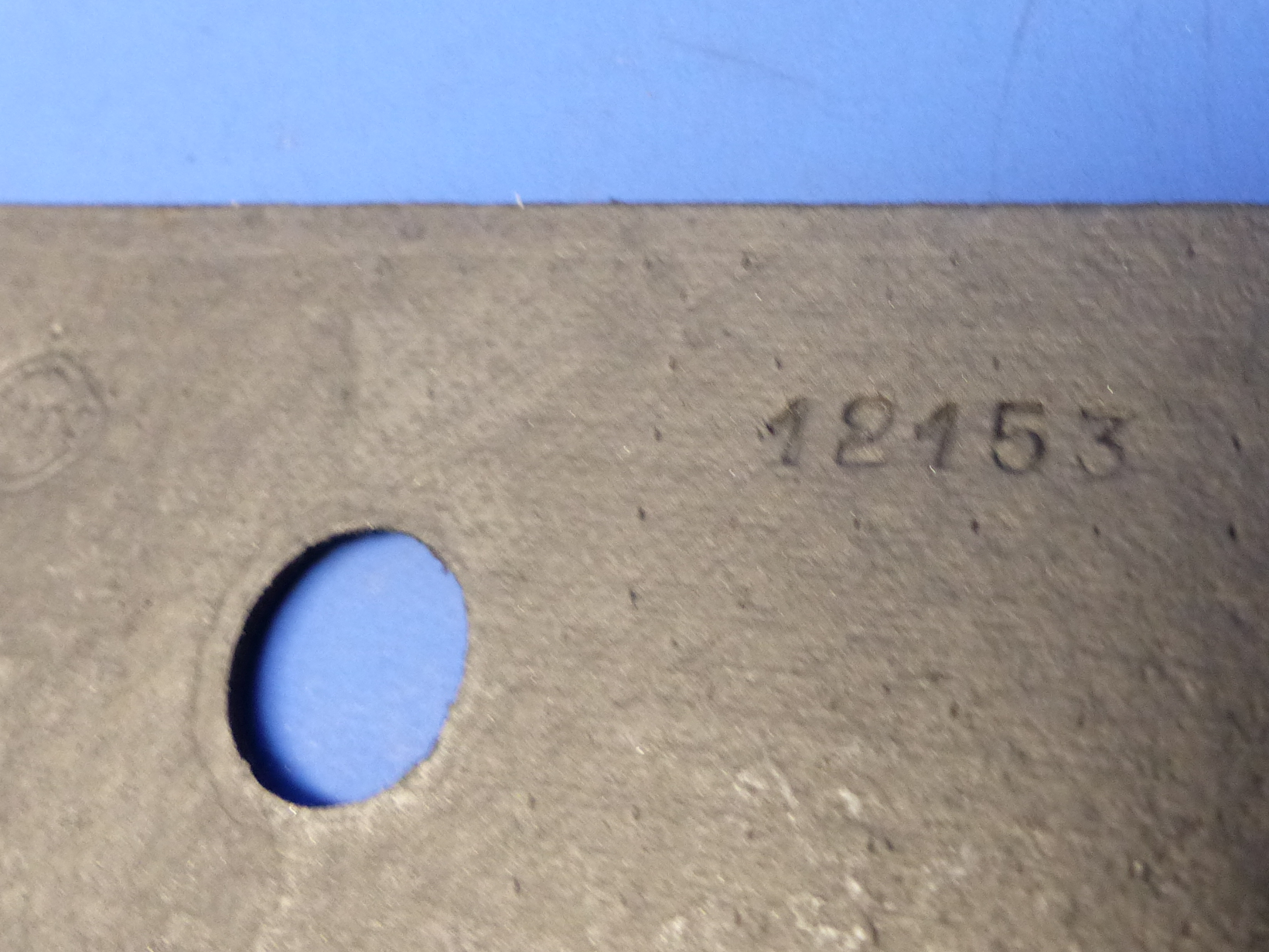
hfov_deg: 46.5
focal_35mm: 39
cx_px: 914
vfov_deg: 36.8
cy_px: 420
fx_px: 1430
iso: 400
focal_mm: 4.5
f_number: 2.8
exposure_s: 1/60
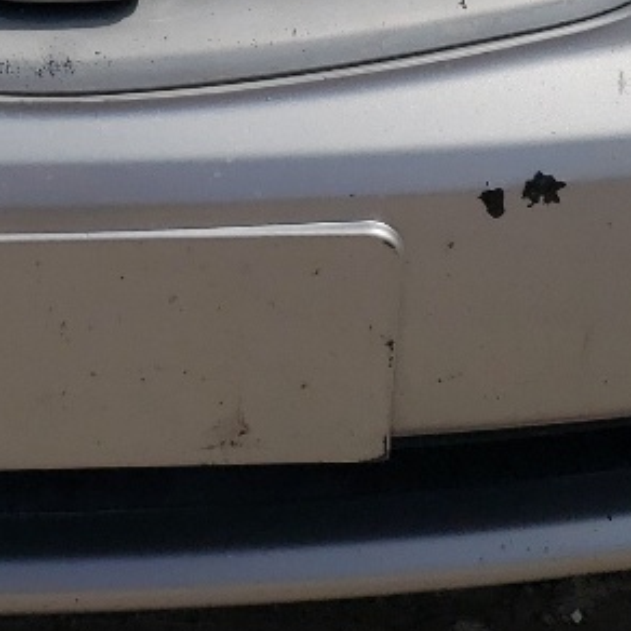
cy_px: -290
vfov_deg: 13.1
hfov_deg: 13.7
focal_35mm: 126
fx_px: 2599
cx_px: 24
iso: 50
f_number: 1.5
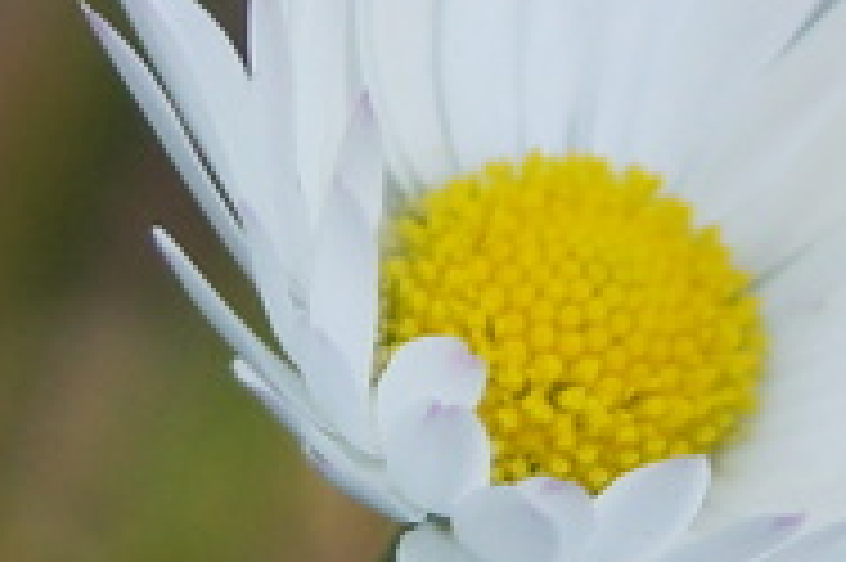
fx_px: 27487
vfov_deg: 1.2
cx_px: 693
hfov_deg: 1.8
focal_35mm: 1171
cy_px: 355
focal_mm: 105
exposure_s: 1/160
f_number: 5.6
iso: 320
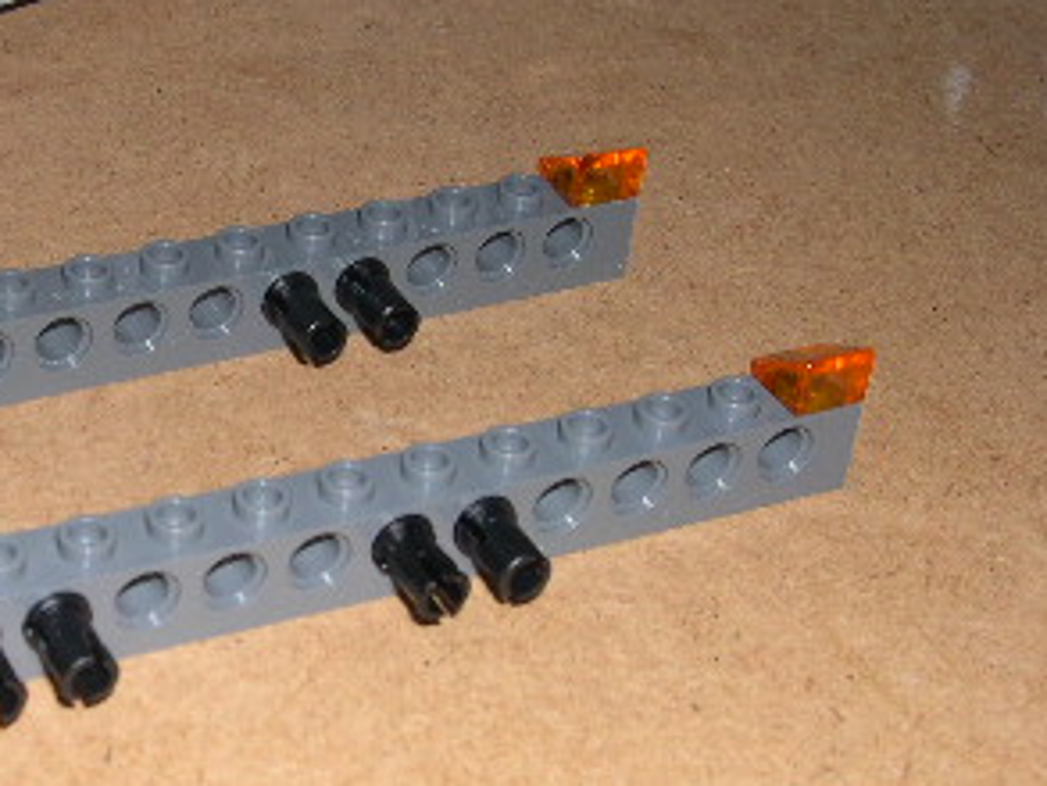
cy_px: 397
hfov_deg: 22.9
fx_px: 2511
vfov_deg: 17.8
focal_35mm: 83
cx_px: 96
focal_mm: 8
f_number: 7.6
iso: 100
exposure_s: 1/60
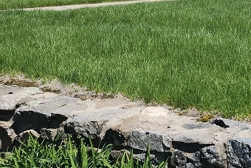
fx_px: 502
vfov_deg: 17.6
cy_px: -60
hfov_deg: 25.4
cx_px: 295
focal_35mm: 72
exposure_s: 1/1343
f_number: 1.8
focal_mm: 5.54
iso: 25
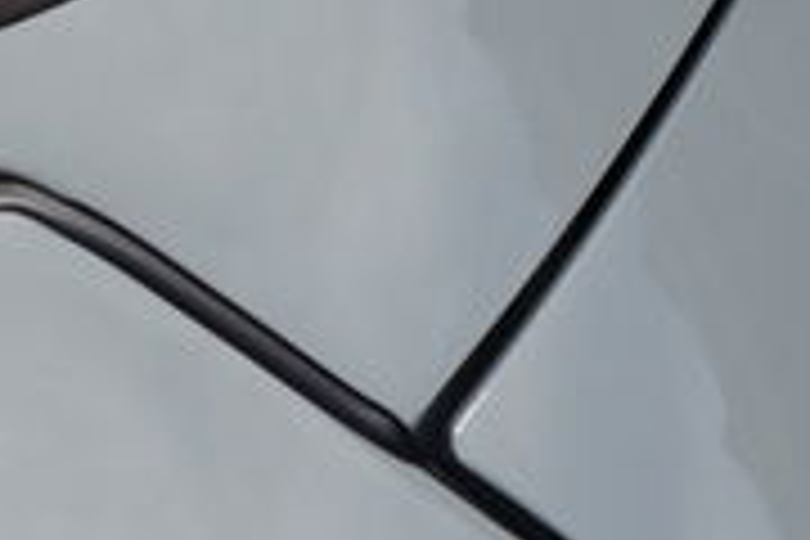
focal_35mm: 115
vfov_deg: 11.9
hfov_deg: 16.6
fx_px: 2587
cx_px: -288
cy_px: 392
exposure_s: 1/320
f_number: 13
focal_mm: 18
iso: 200
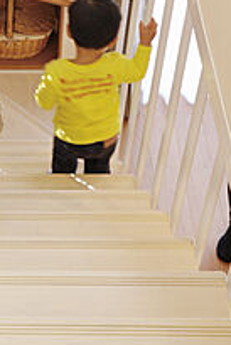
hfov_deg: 14.9
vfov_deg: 22.0
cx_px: -2
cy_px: 21
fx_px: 865
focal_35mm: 90
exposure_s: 1/10
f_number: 8
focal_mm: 32
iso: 640
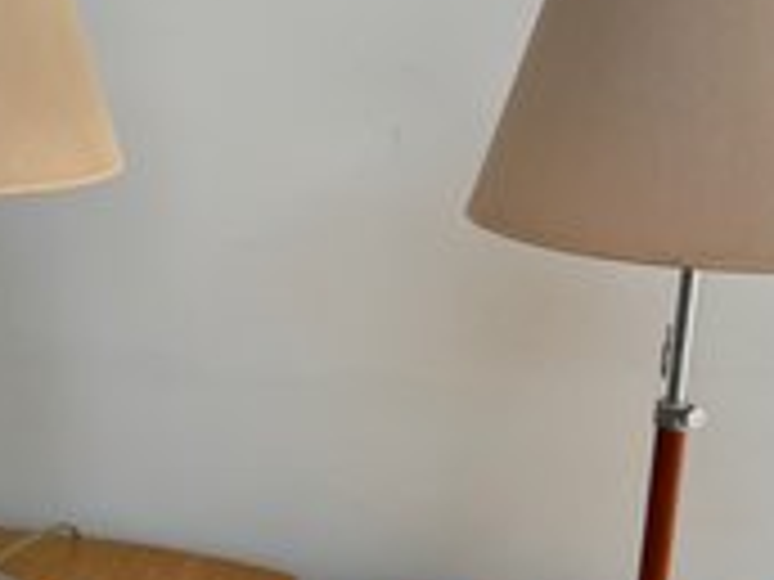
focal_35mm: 48
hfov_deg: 39.5
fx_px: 1073
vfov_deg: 30.3
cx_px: 308
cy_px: 290
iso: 80
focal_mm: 6.76
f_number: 1.78
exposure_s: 1/404
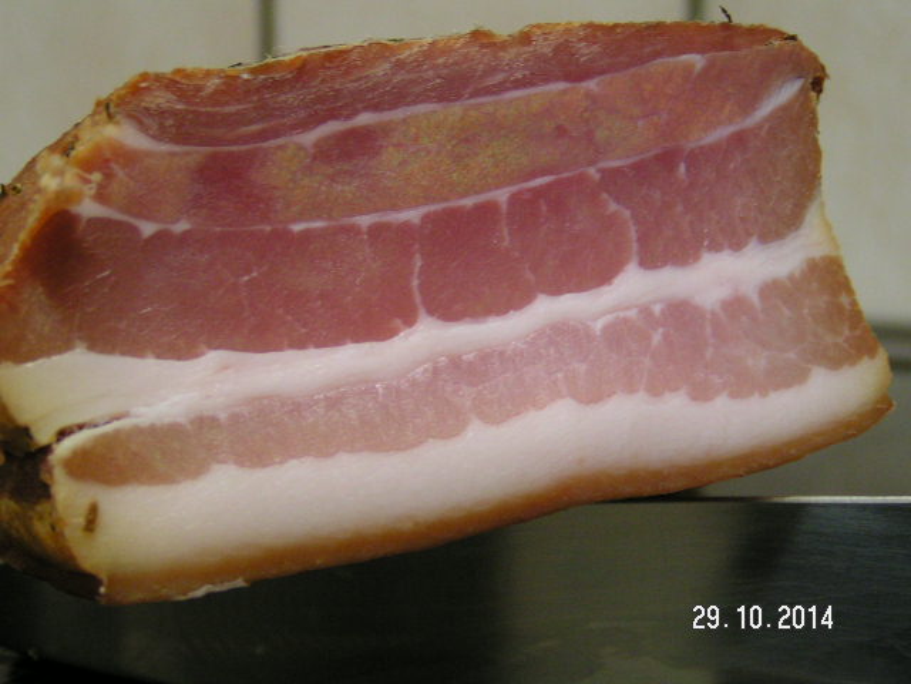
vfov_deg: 23.3
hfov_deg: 30.7
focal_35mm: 63
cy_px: 342
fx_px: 1658
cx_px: 456
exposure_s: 1/8
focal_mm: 9.7
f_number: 3.2
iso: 200
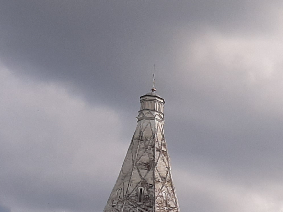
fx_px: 867
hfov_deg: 17.2
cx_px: 388
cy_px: 297
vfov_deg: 13.3
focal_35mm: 106
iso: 40
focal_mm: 3.93
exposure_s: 1/3623
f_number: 1.7
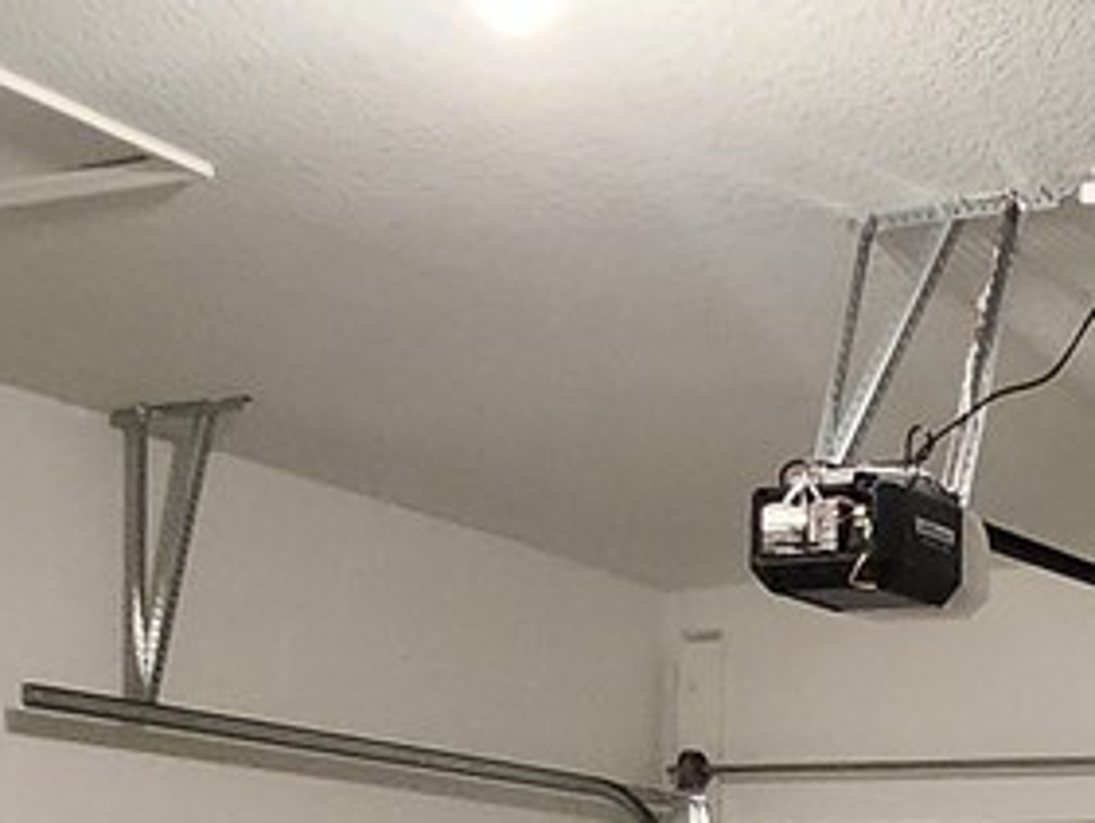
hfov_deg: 24.6
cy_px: 1123
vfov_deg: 18.3
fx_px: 2342
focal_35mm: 74
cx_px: 1200
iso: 640
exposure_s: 1/24
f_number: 2.2
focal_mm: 1.74
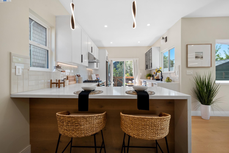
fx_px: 102
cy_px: 76
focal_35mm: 16
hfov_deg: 96.7
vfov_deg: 73.8
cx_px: 114
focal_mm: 16
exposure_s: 1/10
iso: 250
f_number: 9
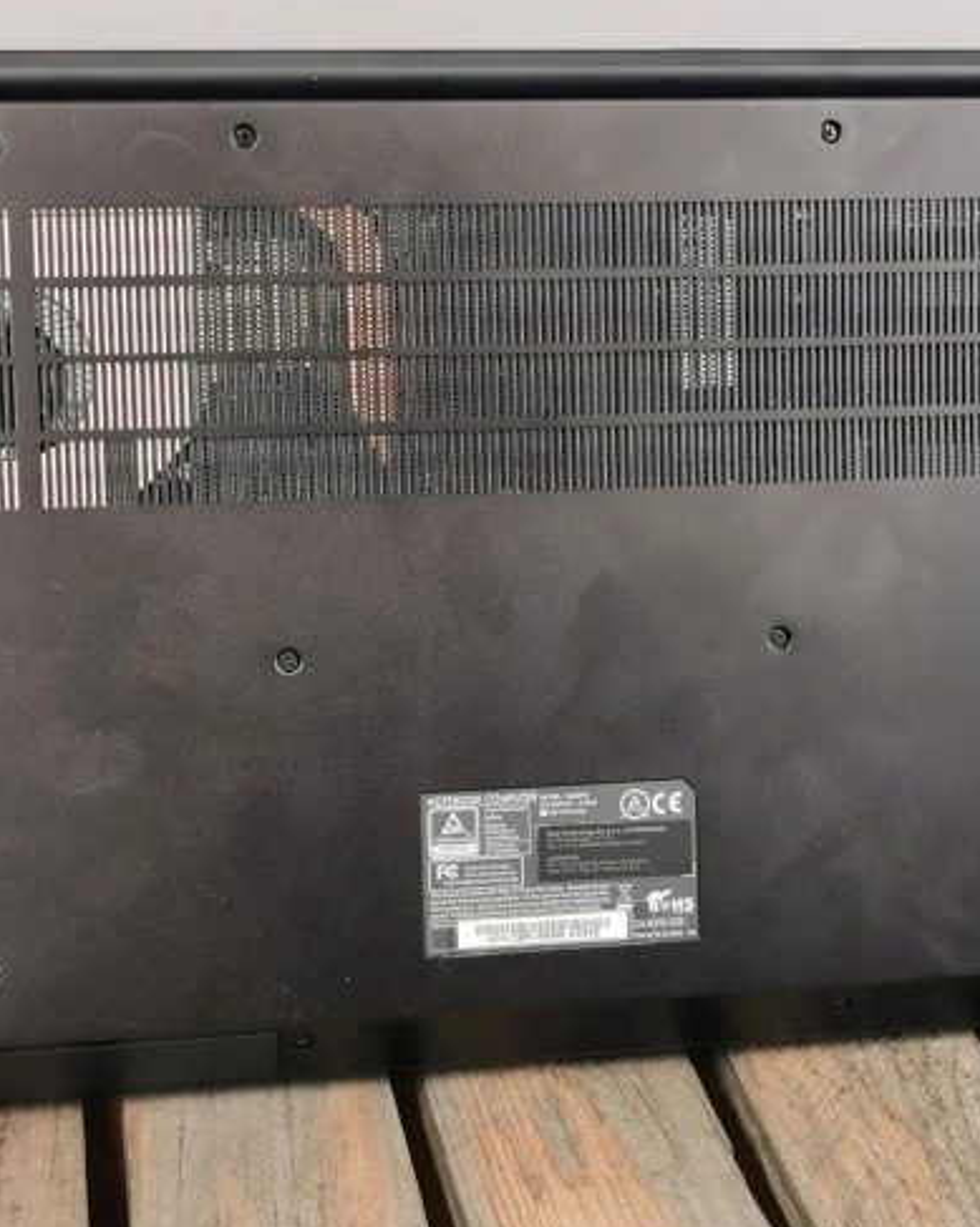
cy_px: 585
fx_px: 2504
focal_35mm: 69
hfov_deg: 22.1
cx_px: 519
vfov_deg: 27.5
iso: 50
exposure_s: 1/202
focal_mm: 5.56
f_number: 1.6
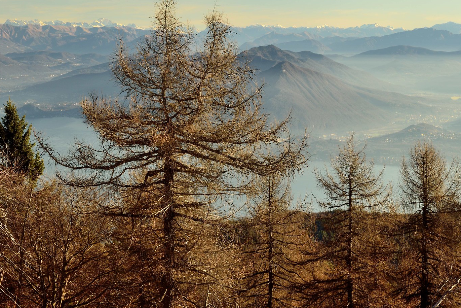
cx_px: 249
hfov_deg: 22.4
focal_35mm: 91
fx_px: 1166
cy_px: 66
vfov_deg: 15.0
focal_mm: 52
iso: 100
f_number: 13
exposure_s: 1/40
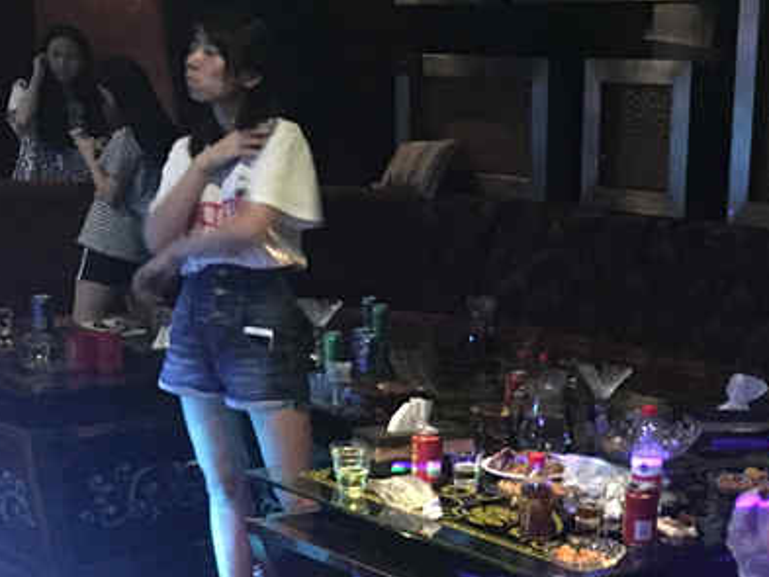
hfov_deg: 30.9
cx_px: 720
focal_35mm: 59
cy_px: 444
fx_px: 1311
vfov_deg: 24.5
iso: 800
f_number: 2.2
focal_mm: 4.15
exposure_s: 1/17
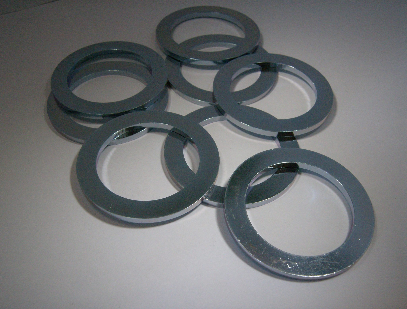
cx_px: 204
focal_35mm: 36
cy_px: 154
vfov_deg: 40.0
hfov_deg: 51.1
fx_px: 425
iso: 200
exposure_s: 1/24.3
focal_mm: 6
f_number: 2.8
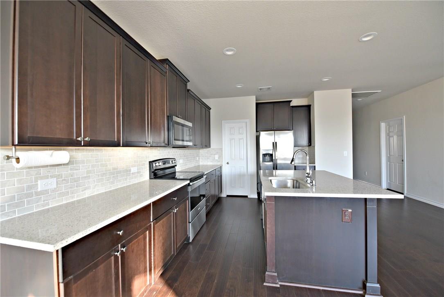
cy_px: 148
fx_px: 173
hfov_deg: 104.2
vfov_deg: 81.2
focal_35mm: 14
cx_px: 222
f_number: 4
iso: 450
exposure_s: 1/60
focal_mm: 14
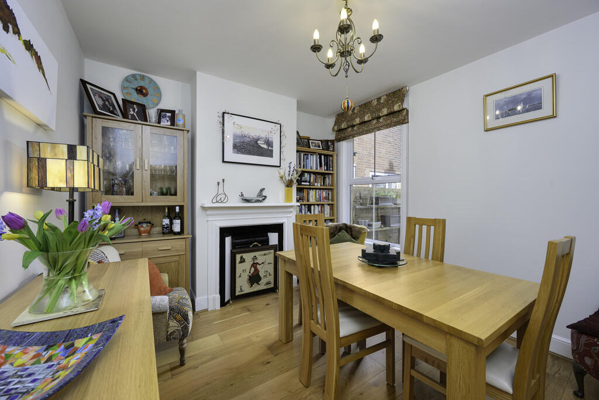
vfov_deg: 81.2
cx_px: 300
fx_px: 233
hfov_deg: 104.2
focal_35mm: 14
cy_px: 200
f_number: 8
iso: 320
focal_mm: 14
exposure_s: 1/60
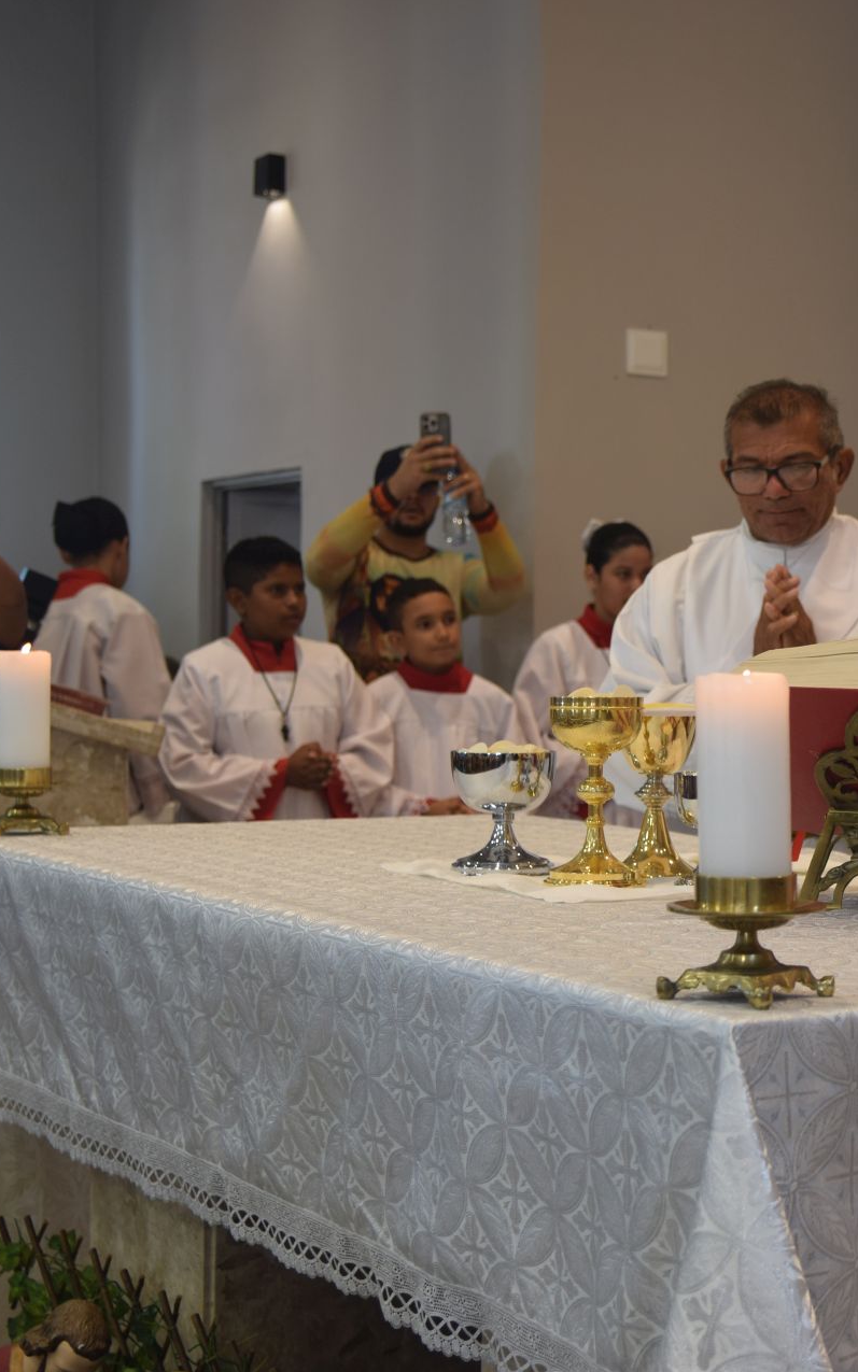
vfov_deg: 30.7
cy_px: 684
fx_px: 2498
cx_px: 862
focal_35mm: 67
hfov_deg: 18.9
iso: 180
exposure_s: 1/50
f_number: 3.2
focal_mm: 29
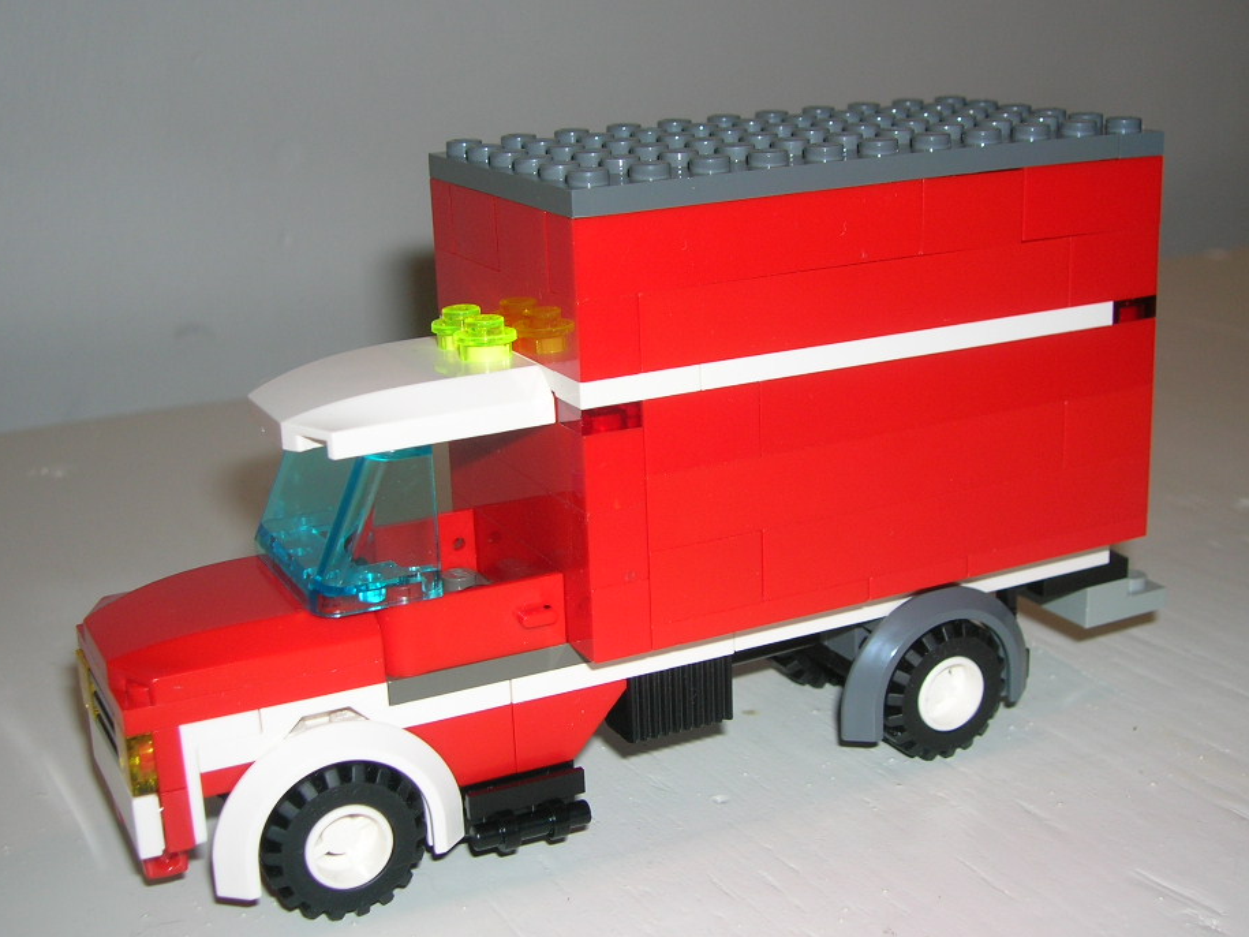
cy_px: 481
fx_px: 1696
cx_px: 618
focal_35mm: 47
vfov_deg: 30.9
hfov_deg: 40.4
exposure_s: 1/60.1
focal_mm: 7
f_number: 3.1
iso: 50
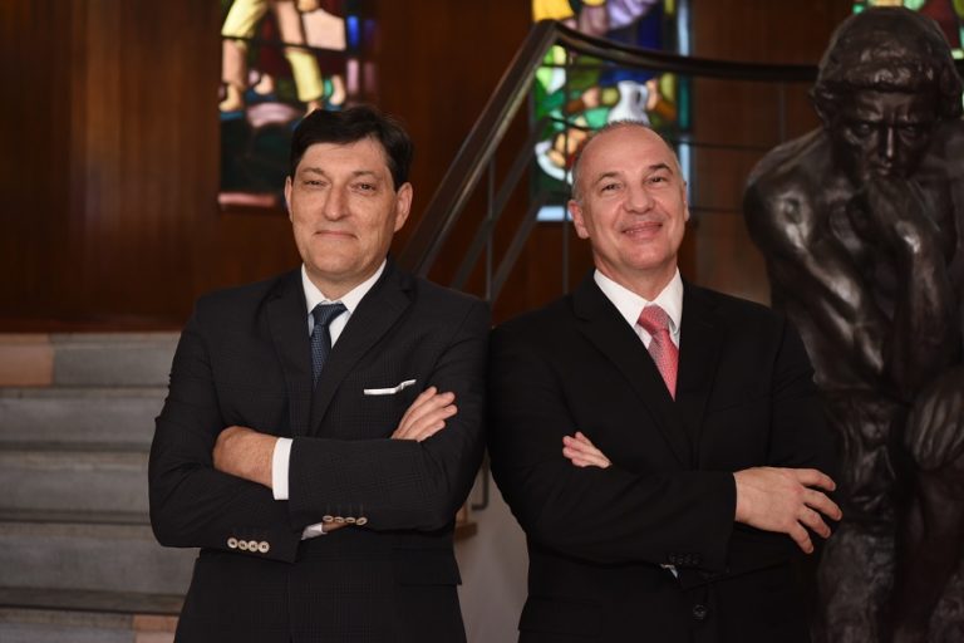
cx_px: 482
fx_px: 1660
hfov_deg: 32.4
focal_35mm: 62
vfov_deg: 21.9
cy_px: 322
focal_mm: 62
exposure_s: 1/250
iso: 1250
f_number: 4
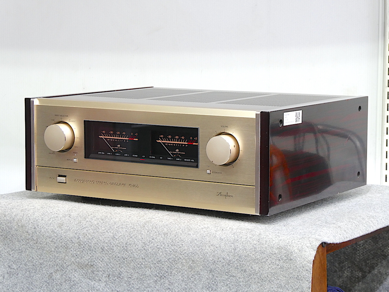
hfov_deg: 20.0
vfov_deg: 15.1
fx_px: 1101
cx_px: 194
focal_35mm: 98
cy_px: 146
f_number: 5
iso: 200
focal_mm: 17.5
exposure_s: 1/5
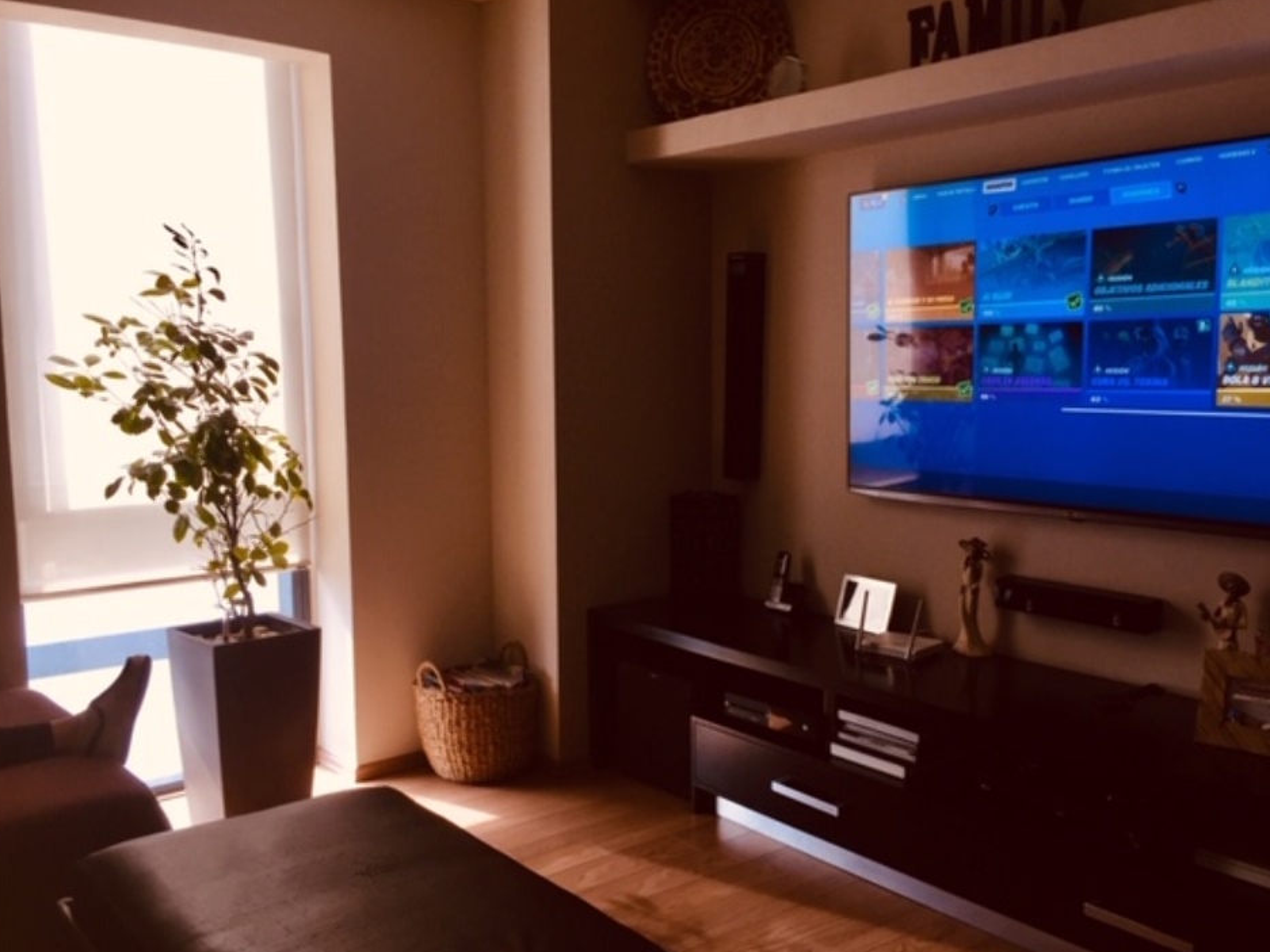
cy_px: 485
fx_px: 1211
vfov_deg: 43.0
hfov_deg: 55.3
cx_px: 670
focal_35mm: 33
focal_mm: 4.15
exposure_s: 1/125
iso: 32
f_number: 2.2
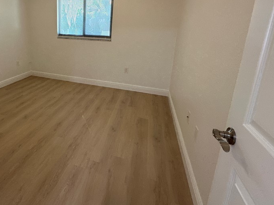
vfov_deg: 61.1
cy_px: 60
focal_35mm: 21
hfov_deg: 76.0
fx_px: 166
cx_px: 87
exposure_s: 1/87
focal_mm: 2.22
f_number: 2.2
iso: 320
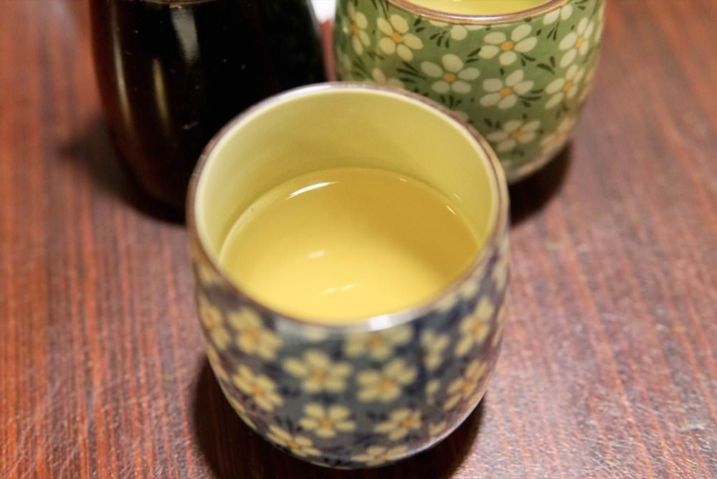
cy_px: 240
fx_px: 897
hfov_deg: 43.6
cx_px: 358
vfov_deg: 29.9
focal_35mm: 45
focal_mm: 30
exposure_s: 1/60
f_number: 2.8
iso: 1600
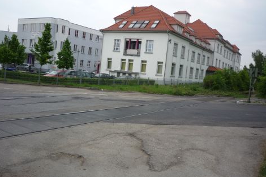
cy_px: 96
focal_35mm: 34
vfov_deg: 38.8
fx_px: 251
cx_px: 131
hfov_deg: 55.8
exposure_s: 1/400
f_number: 4
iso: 100
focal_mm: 5.2
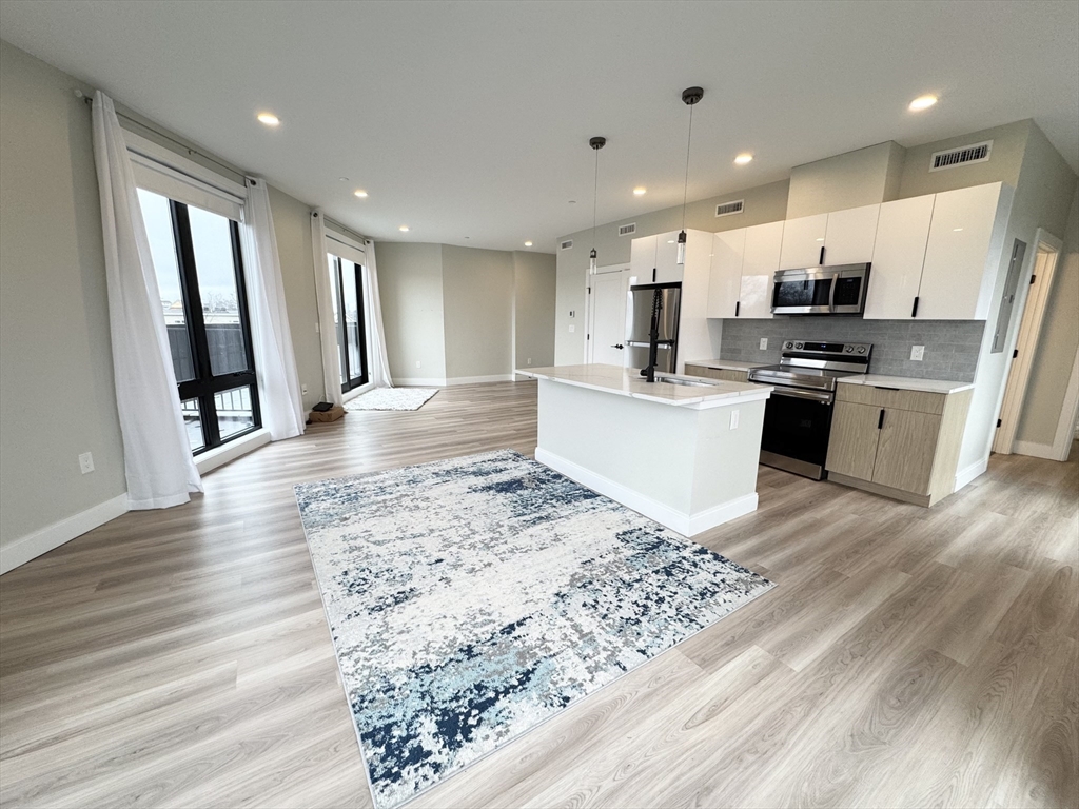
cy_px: 404
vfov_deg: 85.7
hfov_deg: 102.1
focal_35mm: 14
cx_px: 540
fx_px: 436
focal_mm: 2.22
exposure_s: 1/120
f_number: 2.2
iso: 100
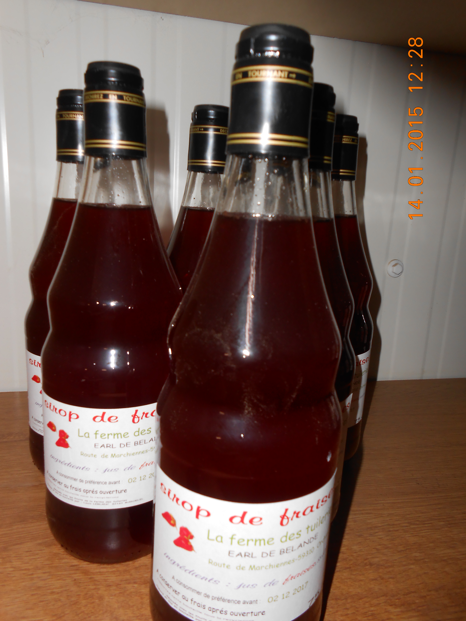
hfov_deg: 53.1
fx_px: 467
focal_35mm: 26
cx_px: 233
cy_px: 310
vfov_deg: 67.3
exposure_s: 1/25
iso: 80
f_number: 3.5
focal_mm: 4.6
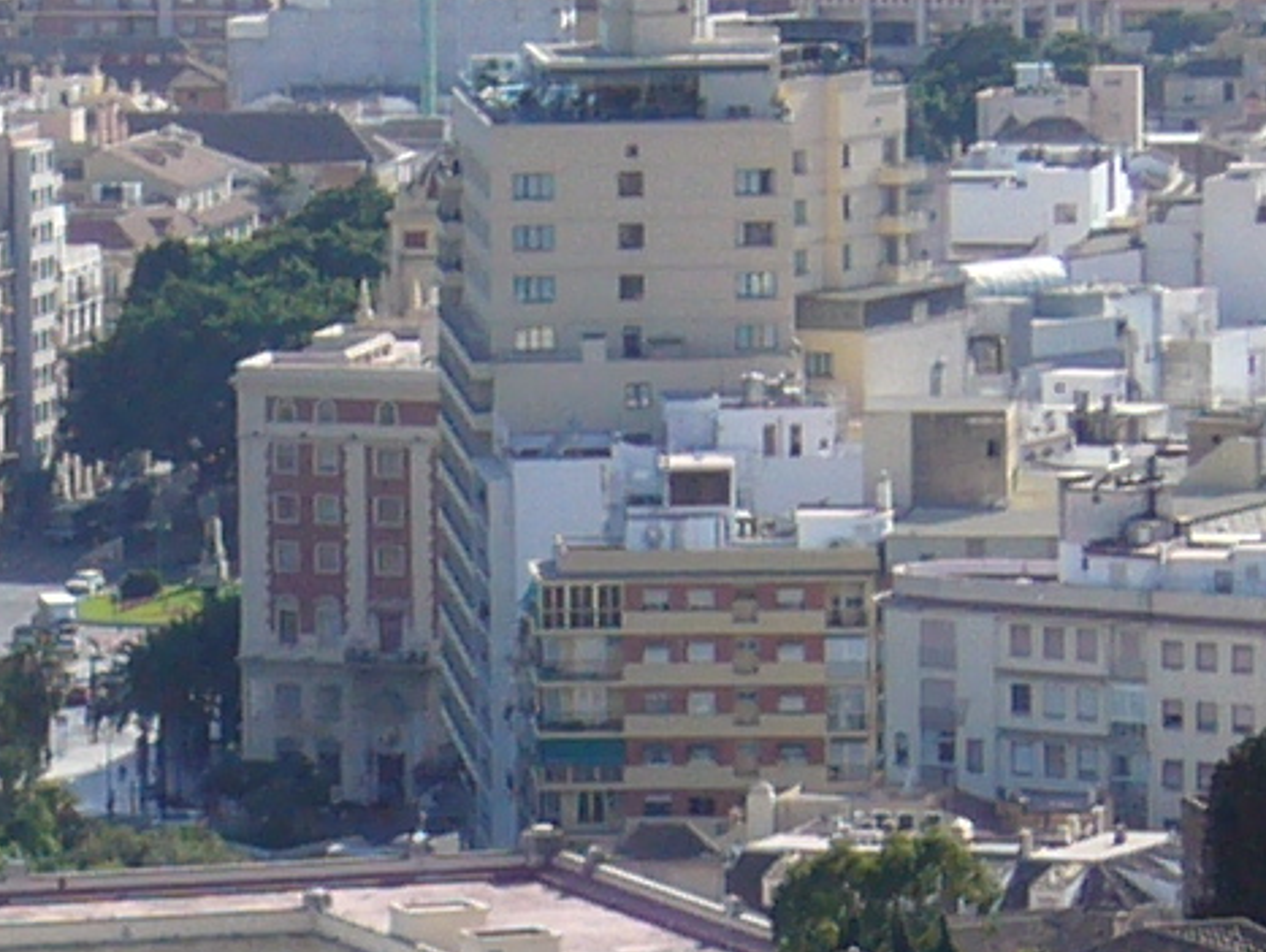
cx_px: -14
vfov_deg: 4.3
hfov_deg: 5.7
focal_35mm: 345
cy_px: 835
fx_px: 12627
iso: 80
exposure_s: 1/500
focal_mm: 10.4
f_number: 3.8
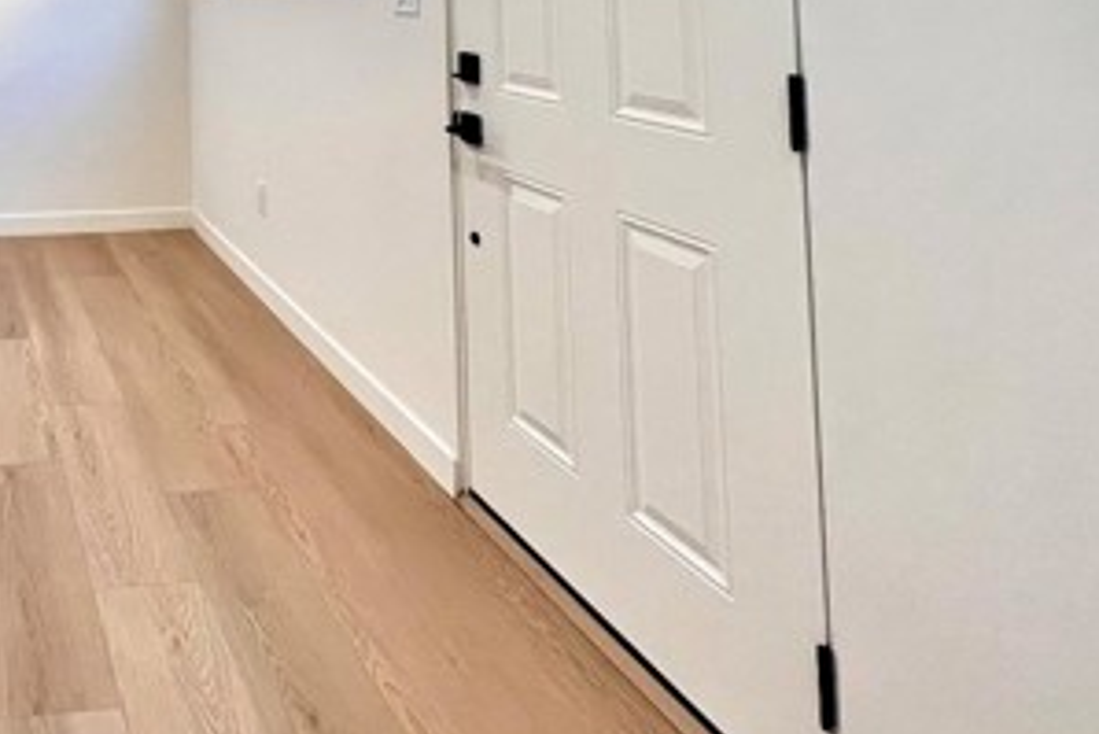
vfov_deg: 37.4
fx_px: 886
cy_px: -81
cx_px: 55
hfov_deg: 53.3
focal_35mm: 29
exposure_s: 1/120
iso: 80
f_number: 1.8
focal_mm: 1.57
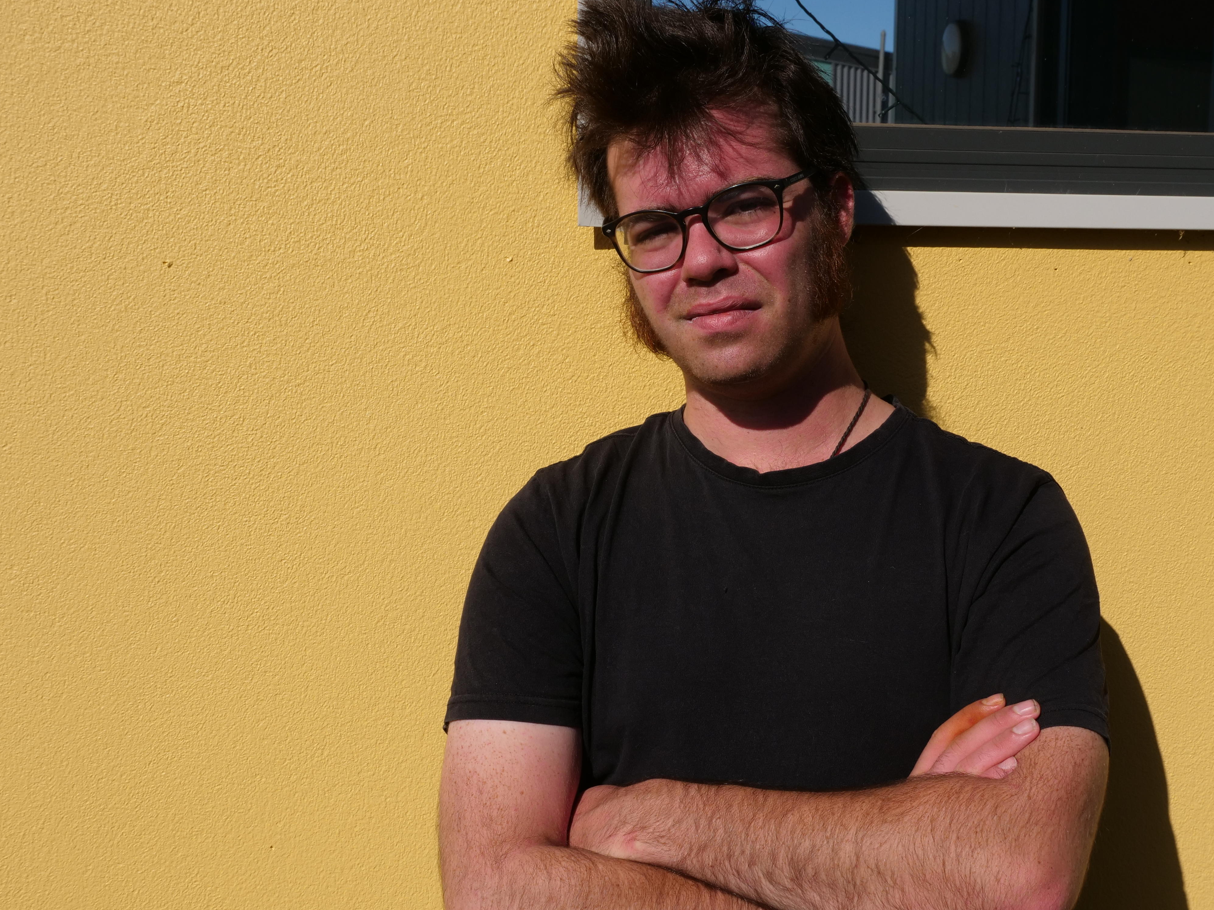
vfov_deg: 32.1
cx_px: 730
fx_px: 1578
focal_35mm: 45
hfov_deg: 41.9
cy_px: 509
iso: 200
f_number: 9
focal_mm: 18
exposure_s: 1/1000
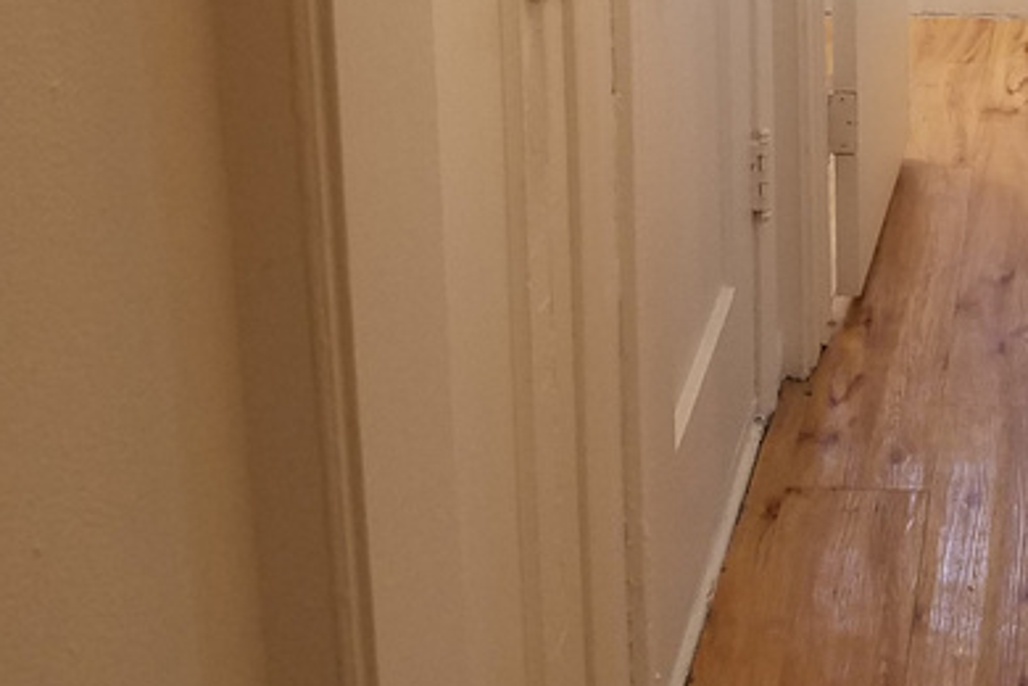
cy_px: -269
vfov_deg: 17.7
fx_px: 2027
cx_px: 1073
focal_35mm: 71
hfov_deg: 26.6
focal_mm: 4.2
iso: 160
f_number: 1.7
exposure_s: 1/60
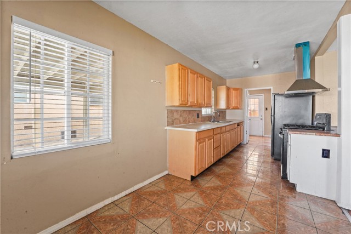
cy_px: 117
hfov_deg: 104.2
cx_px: 176
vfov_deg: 81.2
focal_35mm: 14
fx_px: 137
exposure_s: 2.5
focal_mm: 14
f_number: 18
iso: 125
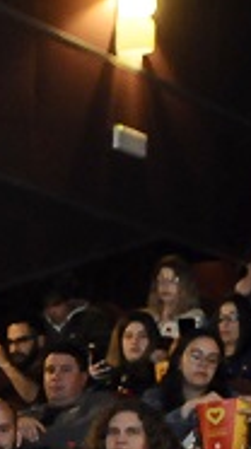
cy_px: 775
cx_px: -253
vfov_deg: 6.6
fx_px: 3815
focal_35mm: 321
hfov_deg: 3.7
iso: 1250
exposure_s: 1/15
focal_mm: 38
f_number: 4.5
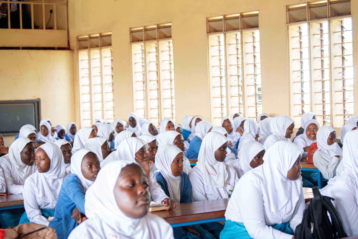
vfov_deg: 16.6
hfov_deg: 24.6
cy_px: 120
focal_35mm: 82
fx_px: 820
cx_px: 179
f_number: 4.5
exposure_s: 1/40
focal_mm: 55
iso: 800
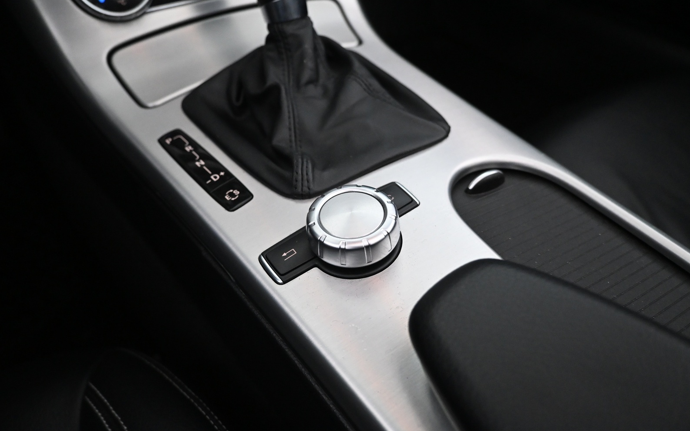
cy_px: 217
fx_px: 470
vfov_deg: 49.3
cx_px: 352
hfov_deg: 72.5
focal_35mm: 25
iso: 3600
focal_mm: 16
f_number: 3.5
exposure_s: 1/60
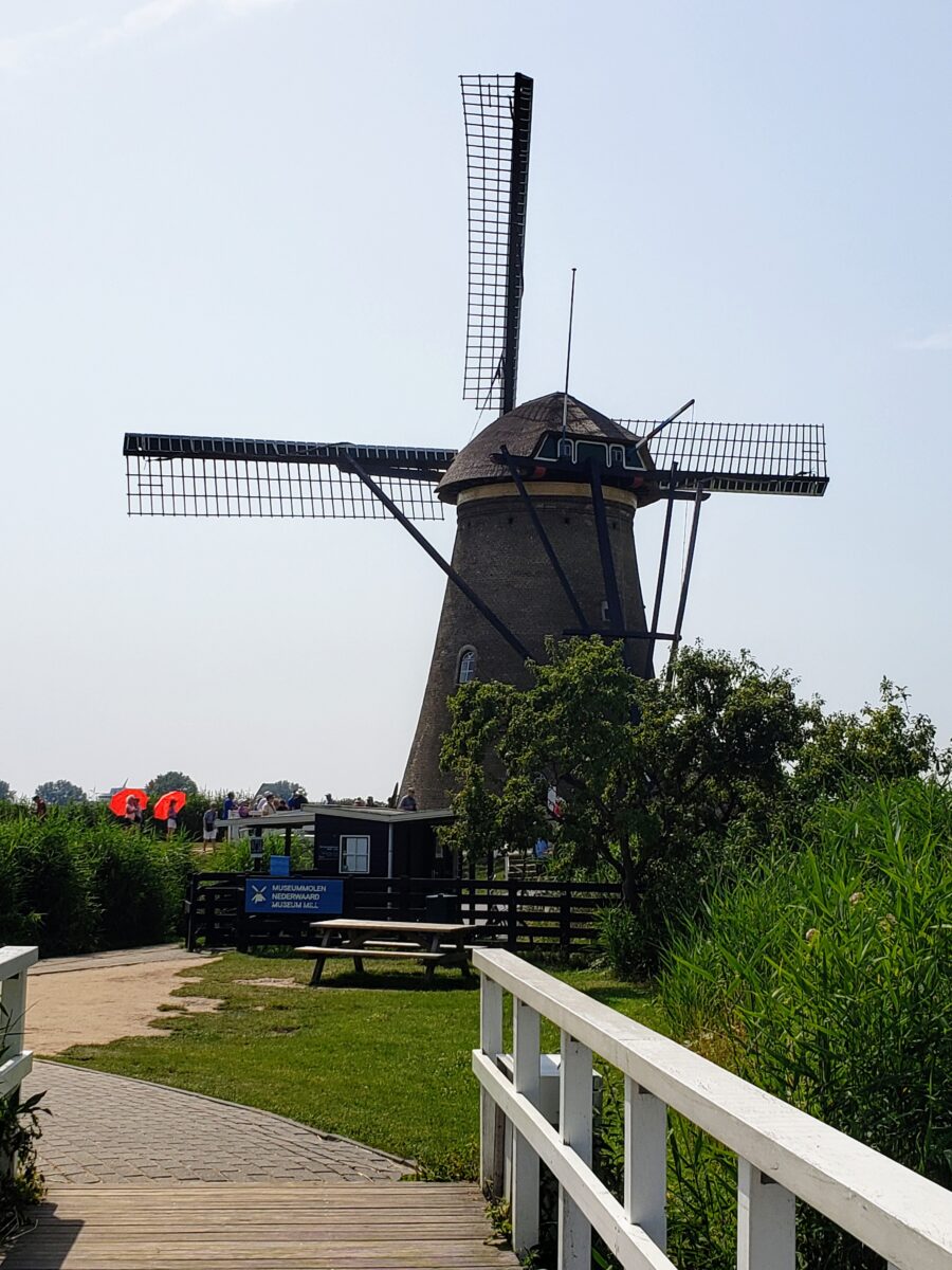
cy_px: 635
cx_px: 476
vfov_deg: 67.3
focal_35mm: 26
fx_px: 953
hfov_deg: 53.1
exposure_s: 1/2993
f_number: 2.4
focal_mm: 4.3
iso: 50
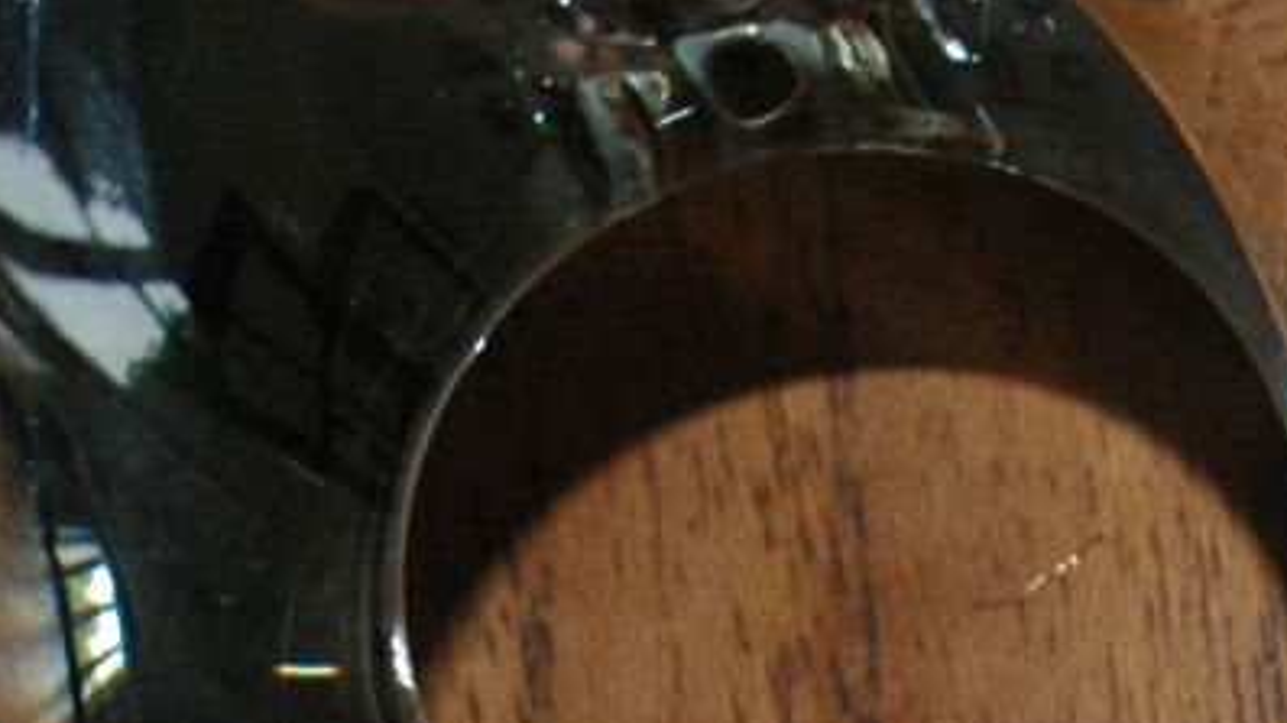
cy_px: 2094
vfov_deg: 4.7
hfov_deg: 8.7
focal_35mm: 248
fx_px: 8460
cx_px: 402
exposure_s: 1/125
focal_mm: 28
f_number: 7.1
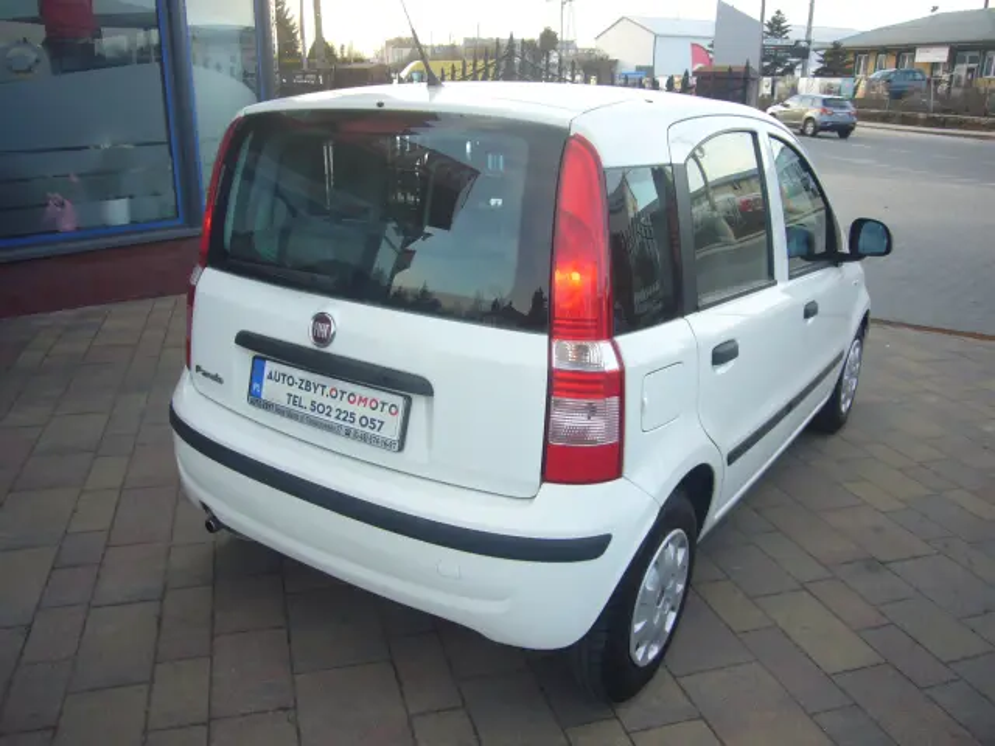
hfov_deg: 63.4
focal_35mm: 28
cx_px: 498
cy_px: 373
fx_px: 805
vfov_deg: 49.7
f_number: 2.8
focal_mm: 4.6
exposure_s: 1/100
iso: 80
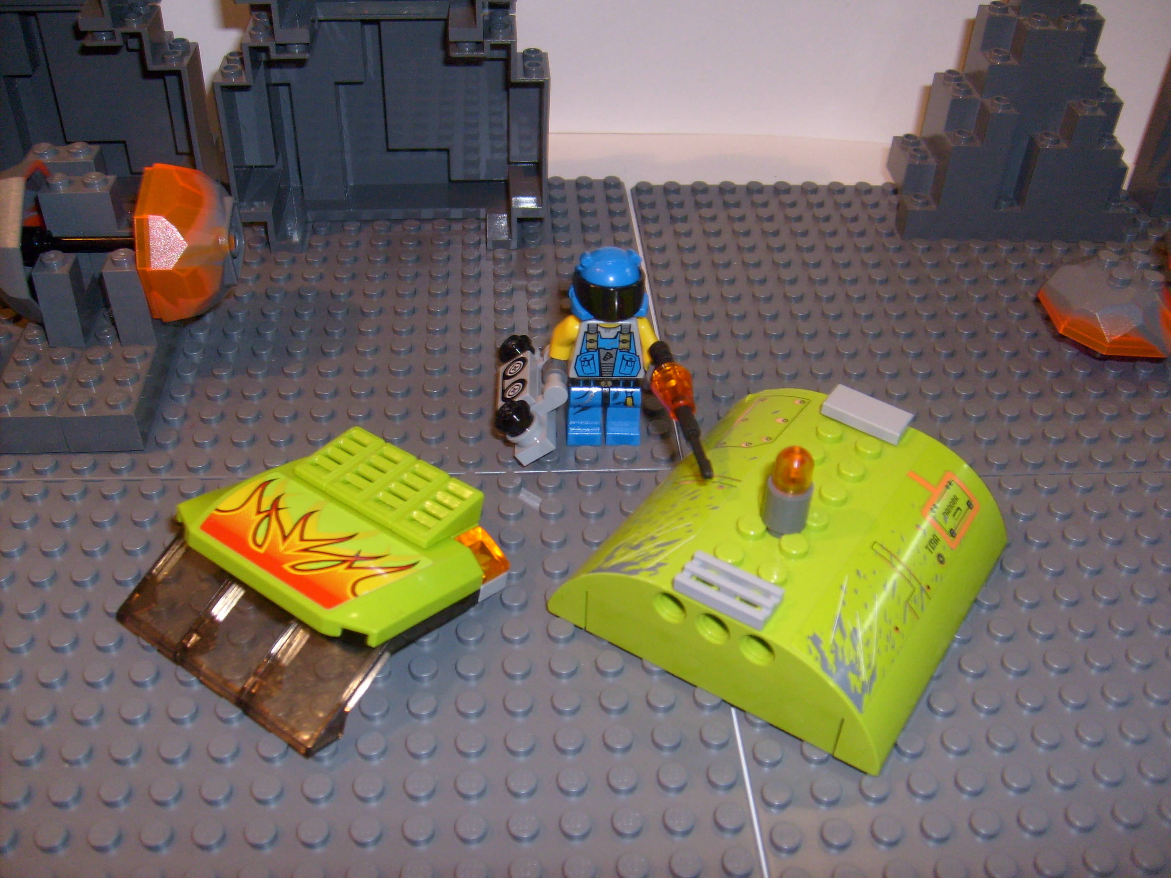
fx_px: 1184
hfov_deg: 52.6
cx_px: 586
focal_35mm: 35
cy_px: 439
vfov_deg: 40.7
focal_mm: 5.8
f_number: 2.8
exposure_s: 1/45
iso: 100
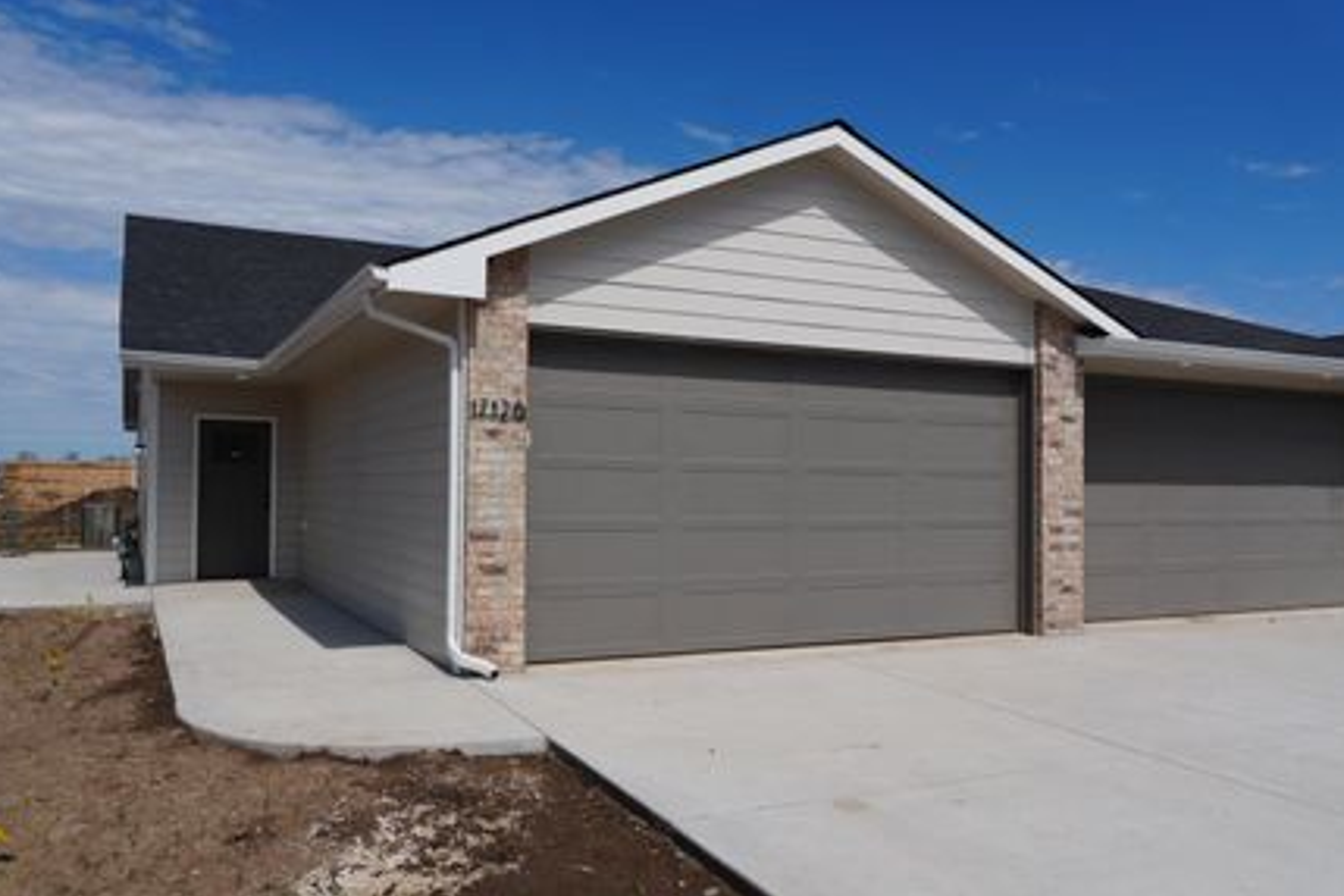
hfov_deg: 65.4
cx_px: 614
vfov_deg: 46.4
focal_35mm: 28
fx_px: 1045
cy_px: 470
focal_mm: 16
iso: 100
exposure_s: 1/1600
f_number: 5
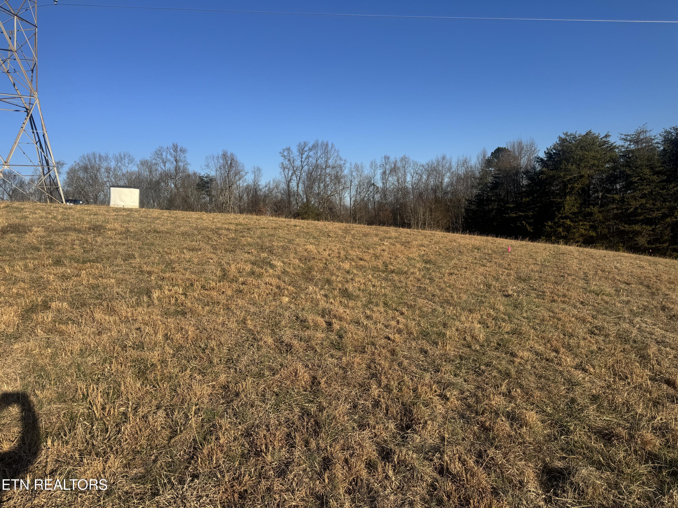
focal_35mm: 24
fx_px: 470
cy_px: 254
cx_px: 339
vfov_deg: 56.8
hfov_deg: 71.6
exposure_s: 1/4310
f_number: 1.78
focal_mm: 6.76
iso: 80
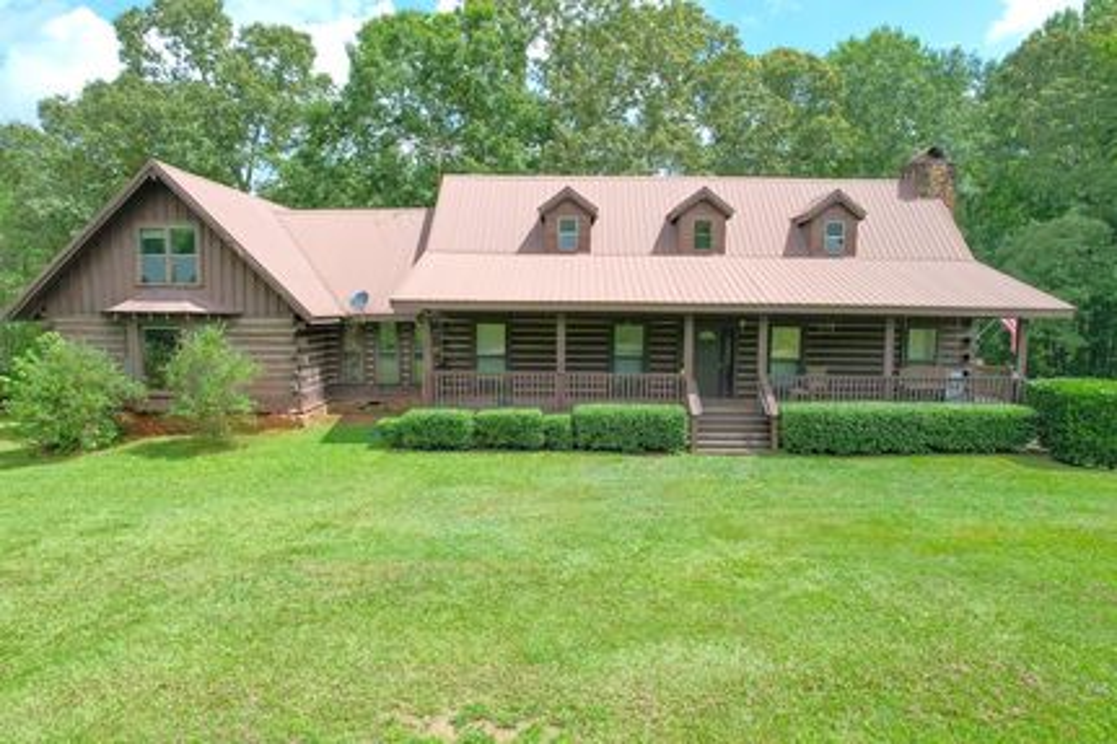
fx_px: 682
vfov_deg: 57.2
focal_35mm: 22
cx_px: 558
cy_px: 372
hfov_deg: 78.6
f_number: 2.8
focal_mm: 8.38
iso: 110
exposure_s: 1/1250
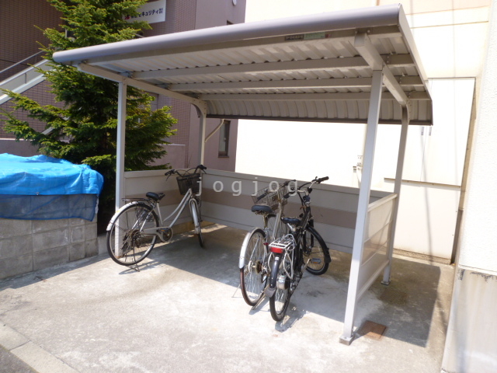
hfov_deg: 71.6
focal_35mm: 24
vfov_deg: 56.8
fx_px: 345
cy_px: 186
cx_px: 248
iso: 80
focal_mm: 4.3
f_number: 4
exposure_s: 1/320
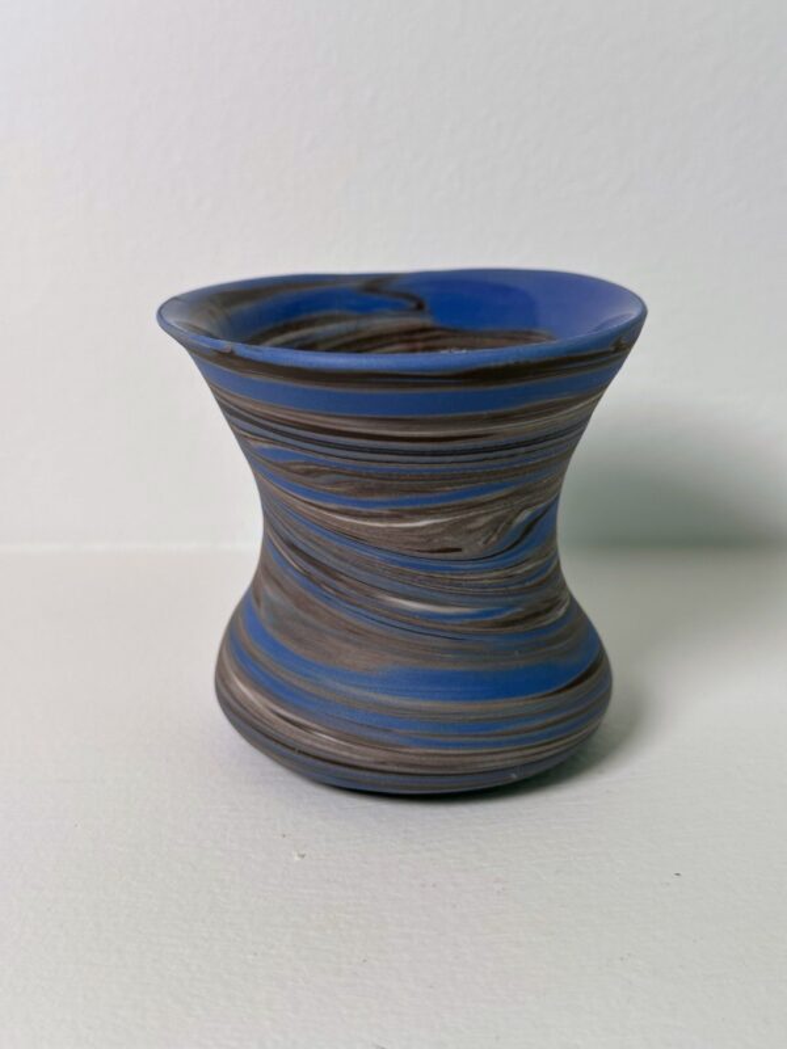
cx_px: 394
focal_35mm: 48
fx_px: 1455
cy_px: 524
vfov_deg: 39.7
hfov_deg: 30.3
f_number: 1.78
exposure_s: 1/121
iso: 64
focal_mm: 6.86
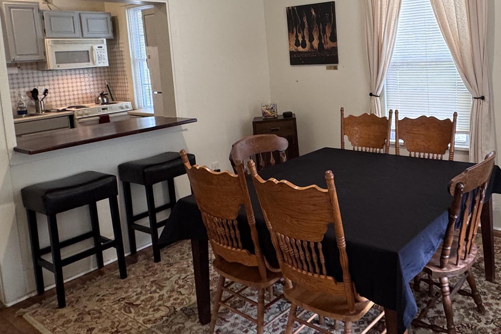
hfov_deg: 58.8
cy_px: 96
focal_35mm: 31
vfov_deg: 41.4
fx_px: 431
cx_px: 337
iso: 250
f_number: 2.2
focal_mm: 2.22
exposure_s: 1/60
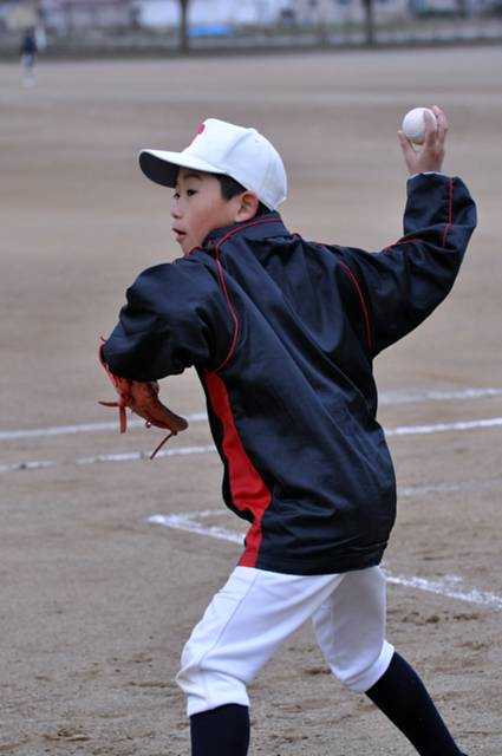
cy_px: 378
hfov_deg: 9.6
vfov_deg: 14.4
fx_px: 2988
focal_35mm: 142
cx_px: 251
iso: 800
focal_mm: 95
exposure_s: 1/1250
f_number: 5
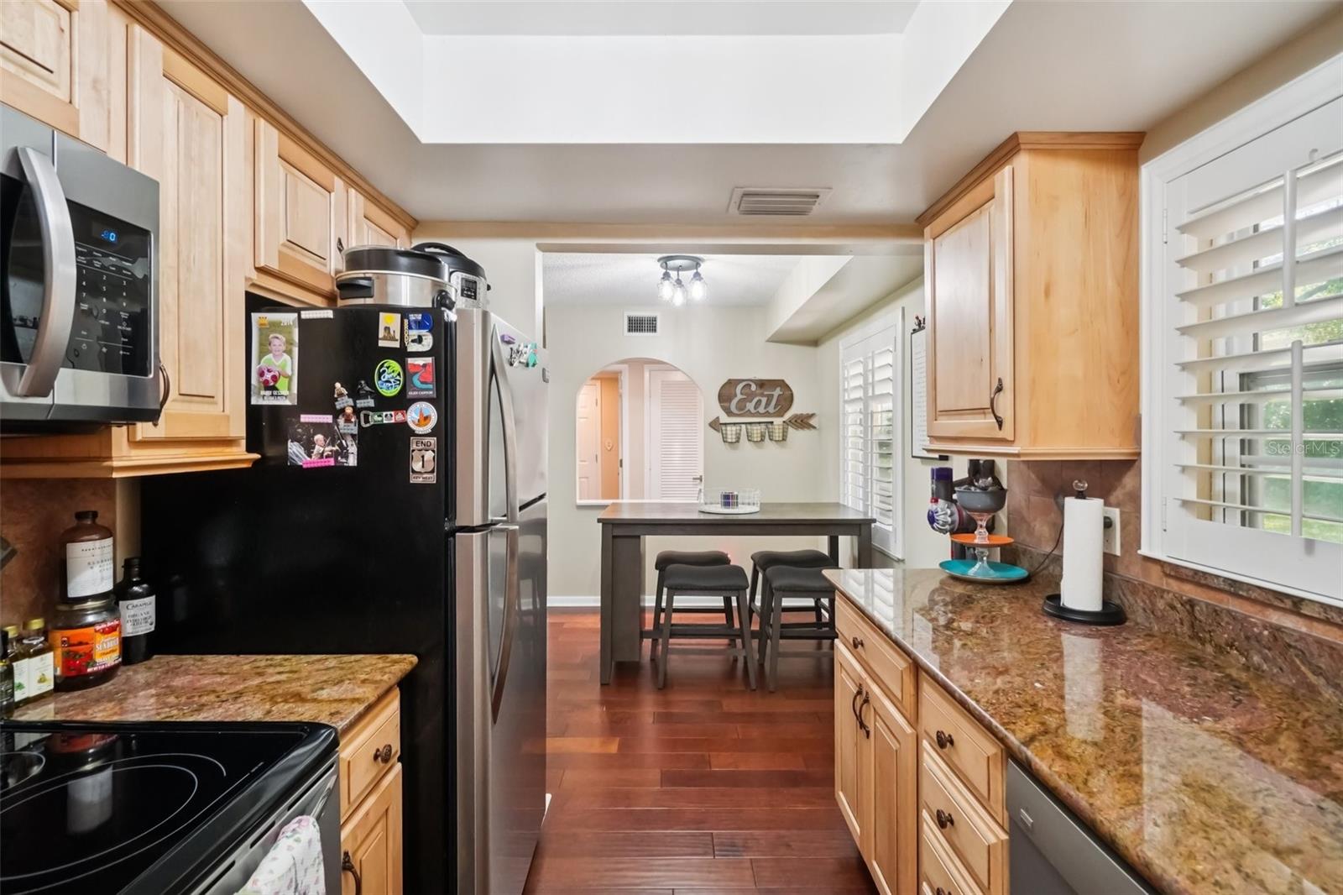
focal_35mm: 15
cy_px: 448
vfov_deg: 77.3
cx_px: 672
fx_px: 559
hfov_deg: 100.4
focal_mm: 10
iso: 1250
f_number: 8
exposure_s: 1/30
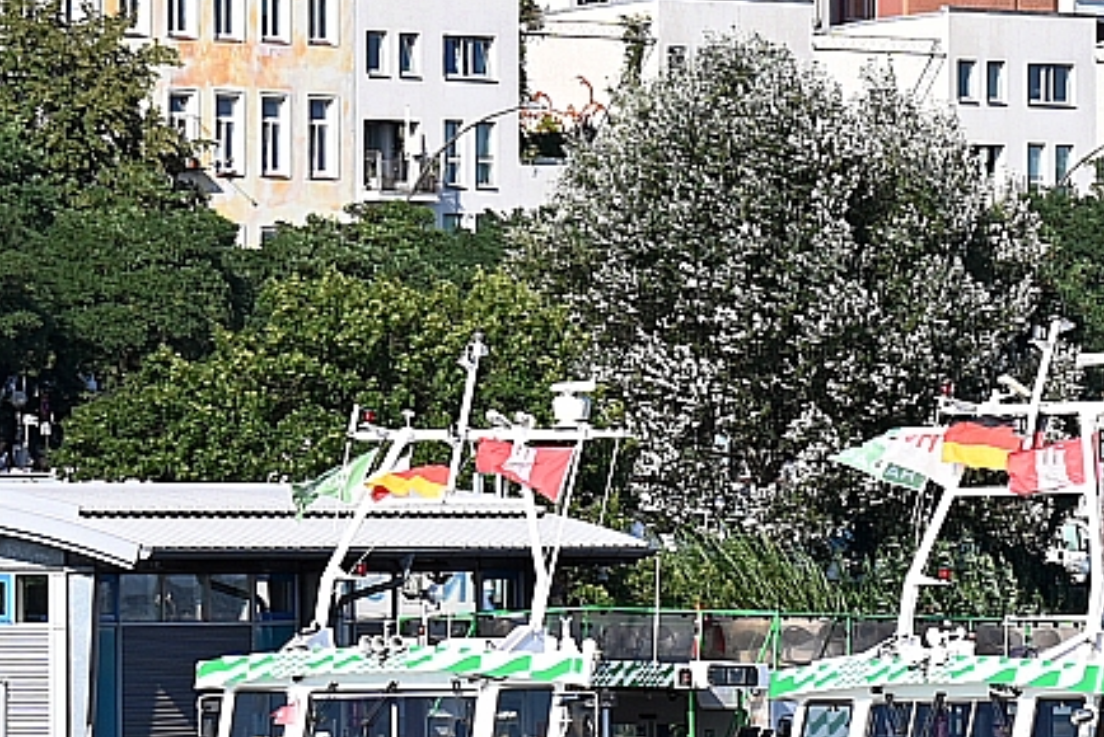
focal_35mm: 283
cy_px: 565
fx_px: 8684
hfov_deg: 7.3
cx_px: 1045
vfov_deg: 4.9
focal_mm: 120
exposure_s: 1/400
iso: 100
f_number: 5
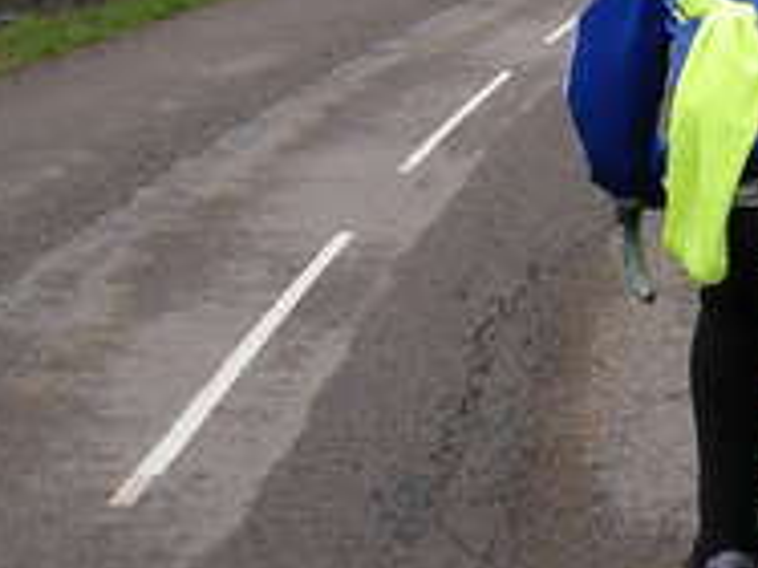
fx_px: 2670
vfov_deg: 12.0
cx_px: 803
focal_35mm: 122
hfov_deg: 15.8
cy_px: -41
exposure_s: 1/128
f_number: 2.9
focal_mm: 6.3
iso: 79
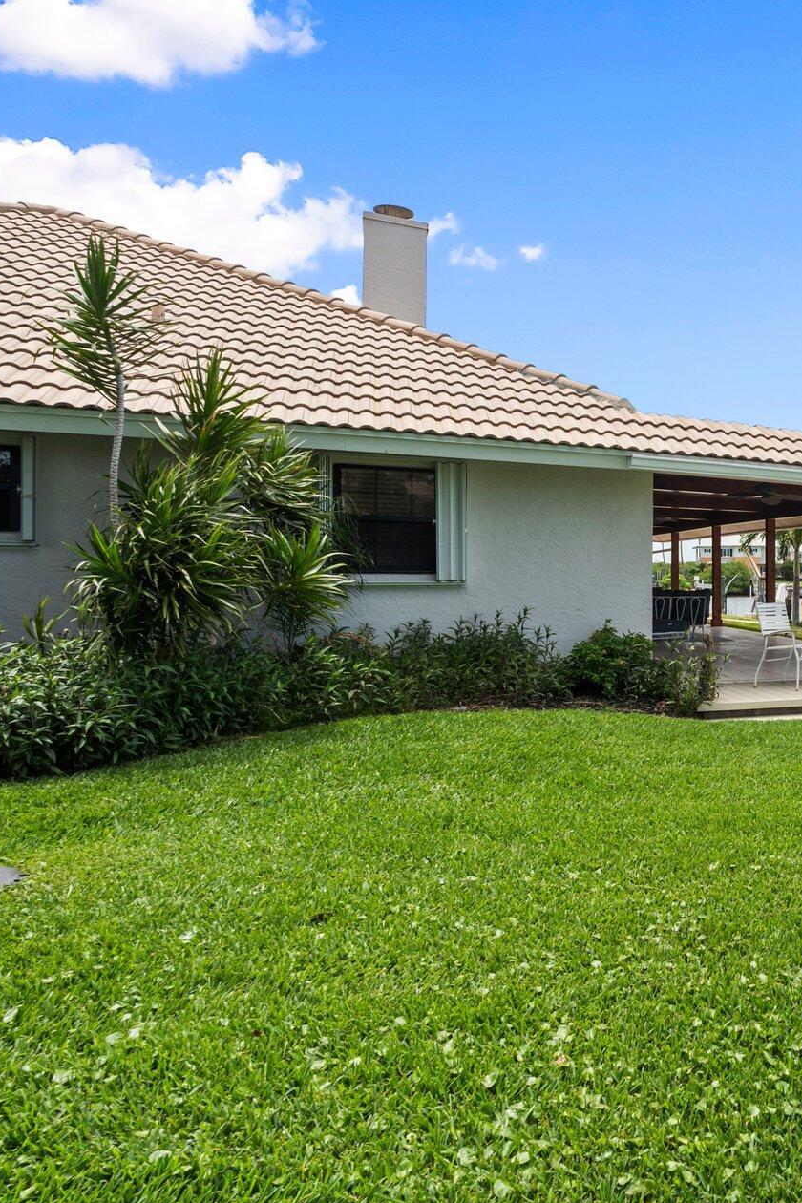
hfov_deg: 38.6
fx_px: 896
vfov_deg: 67.7
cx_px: 908
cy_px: 574
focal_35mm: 27
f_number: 9
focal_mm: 16.5
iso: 100
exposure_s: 1/125
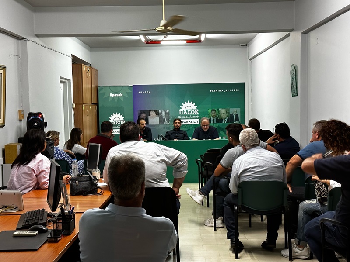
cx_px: 175
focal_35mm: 48
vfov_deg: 30.3
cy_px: 131
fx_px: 485
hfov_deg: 39.7
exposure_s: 1/50
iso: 200
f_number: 1.78
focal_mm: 6.86
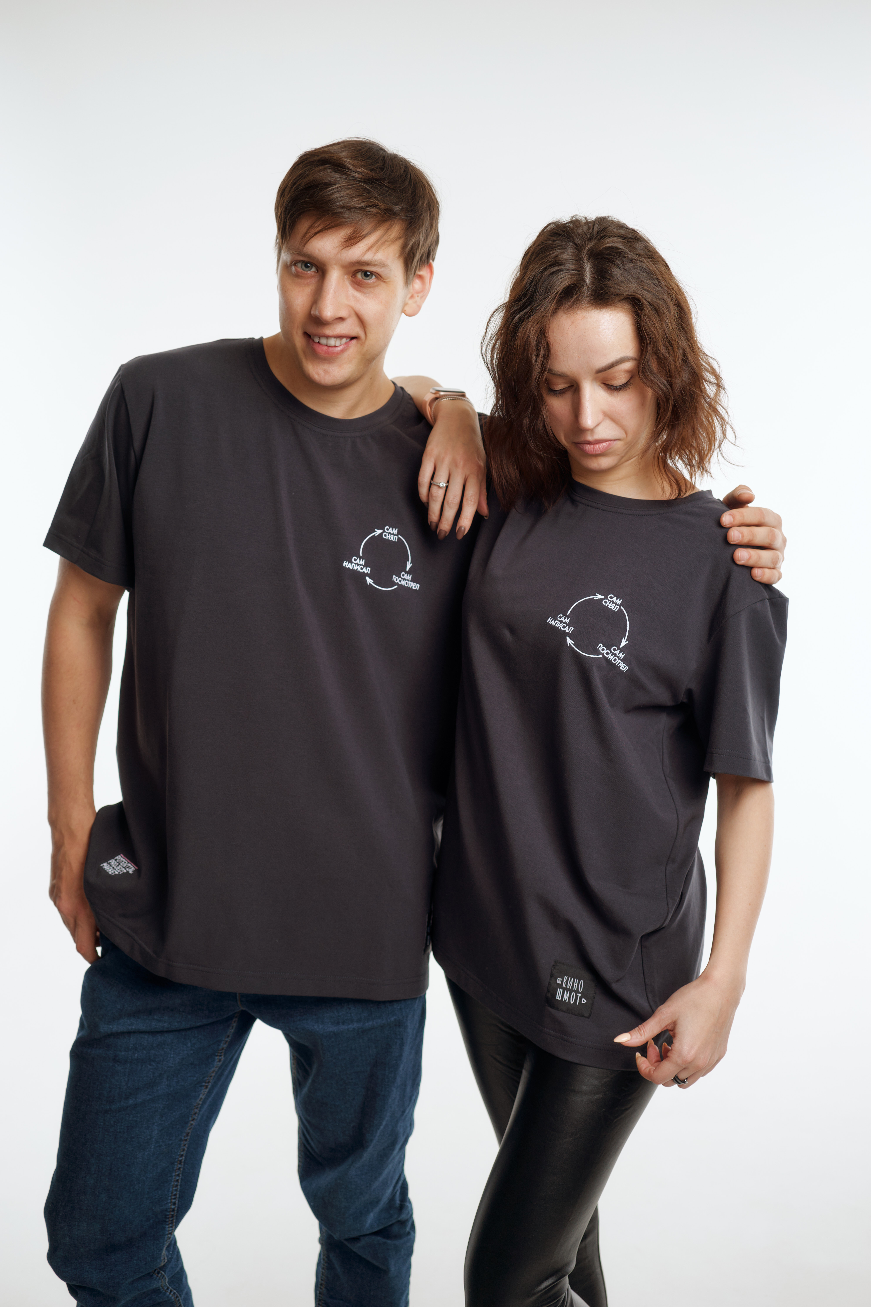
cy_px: 654
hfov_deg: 37.9
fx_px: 1270
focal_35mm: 35
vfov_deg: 54.4
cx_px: 436
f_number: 4
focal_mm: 35
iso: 100
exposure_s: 1/125
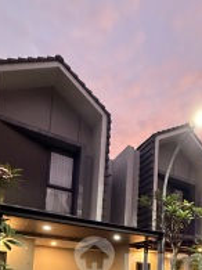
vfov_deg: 47.3
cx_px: 201
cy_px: 262
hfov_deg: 38.2
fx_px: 257
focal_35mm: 33
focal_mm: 2.22
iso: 800
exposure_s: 1/50
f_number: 2.2
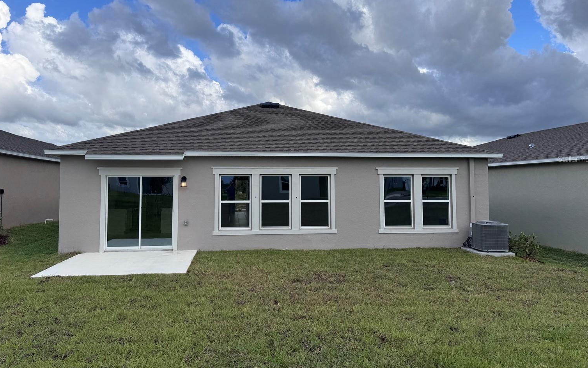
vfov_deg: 45.9
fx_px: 433
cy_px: 159
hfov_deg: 68.4
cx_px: 283
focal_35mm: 27
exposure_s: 1/3802
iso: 80
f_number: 1.78
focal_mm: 6.76
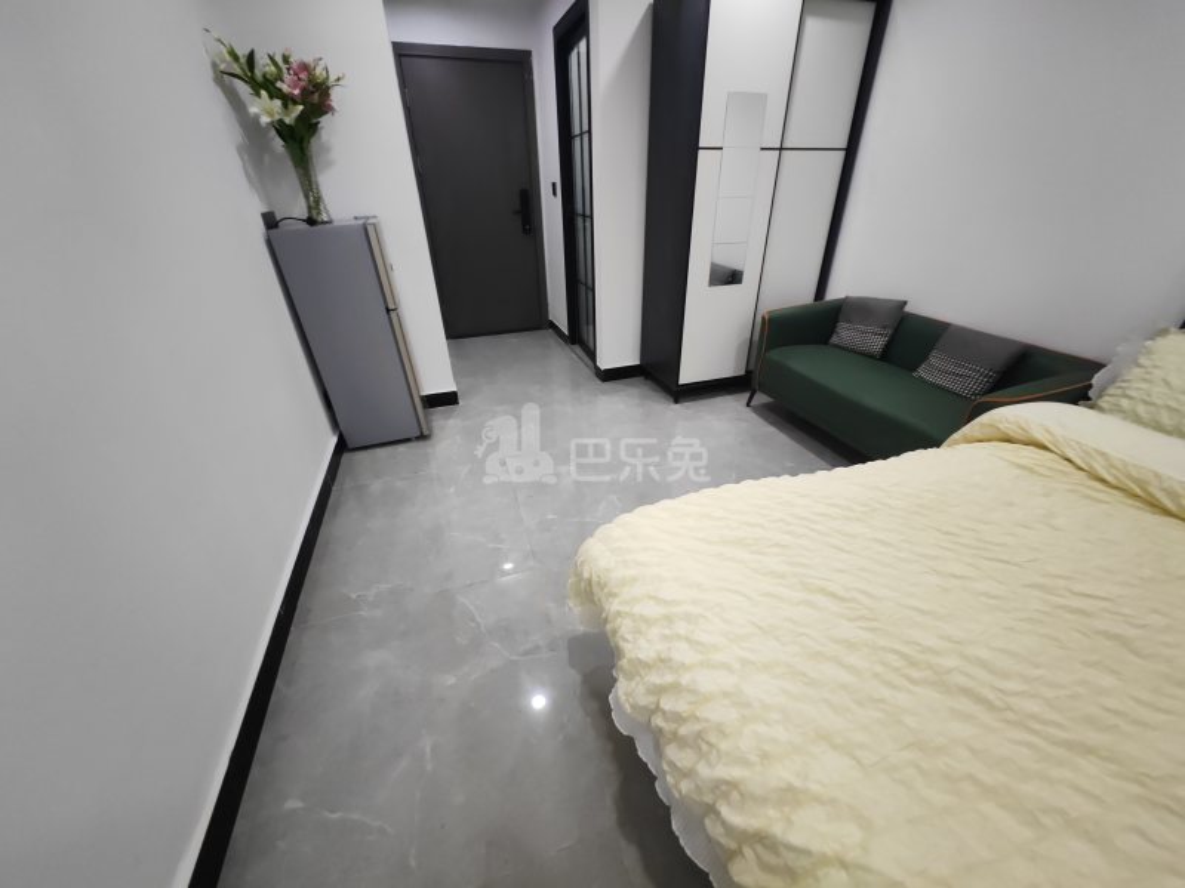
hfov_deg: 106.2
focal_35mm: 13
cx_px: 592
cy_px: 444
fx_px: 445
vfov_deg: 89.9
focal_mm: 2.16
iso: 320
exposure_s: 1/50
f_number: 2.2
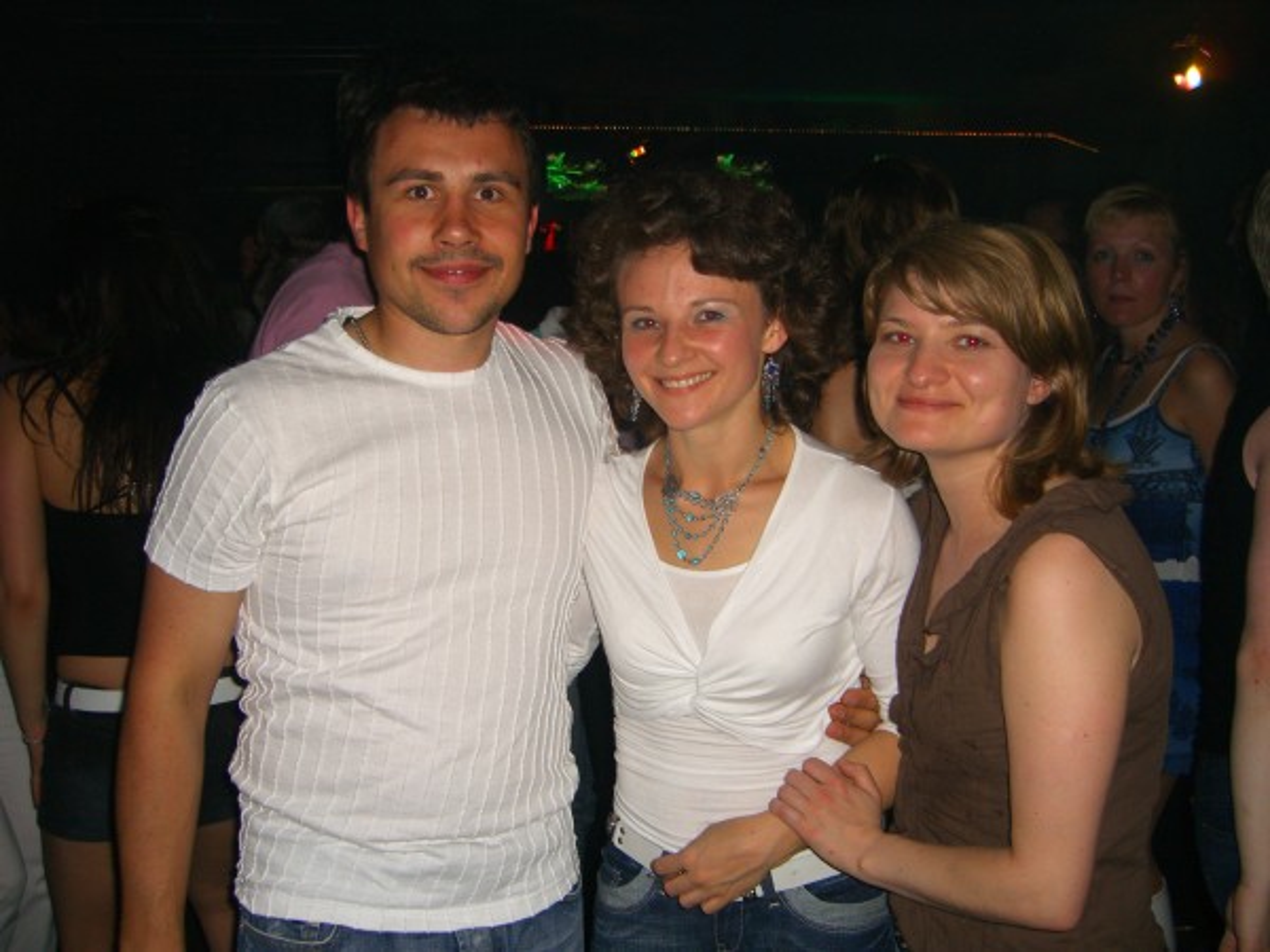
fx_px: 1394
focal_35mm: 38
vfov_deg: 37.7
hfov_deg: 49.0
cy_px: 476
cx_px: 635
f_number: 2.8
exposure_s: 1/60
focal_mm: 7.9
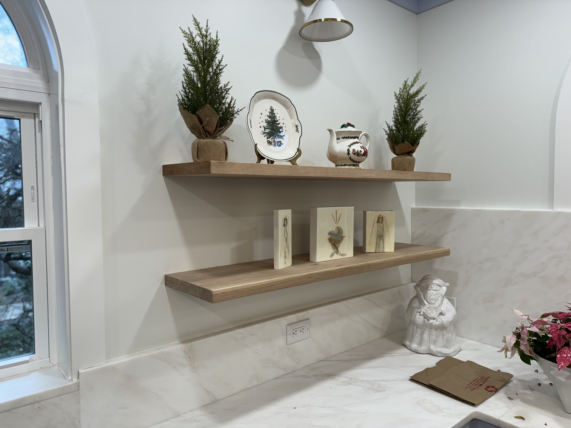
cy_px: 214
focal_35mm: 24
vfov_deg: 56.8
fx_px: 396
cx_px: 286
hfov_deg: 71.6
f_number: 1.78
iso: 64
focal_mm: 6.76
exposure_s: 1/120
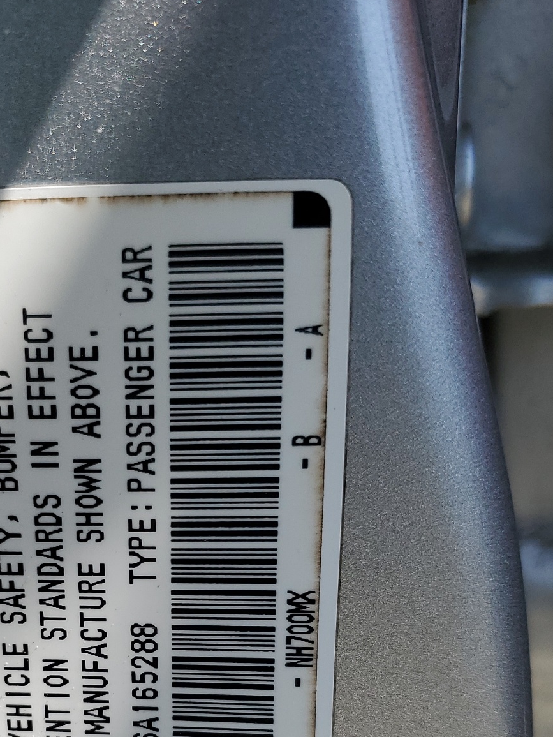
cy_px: 623
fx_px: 1022
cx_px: 100
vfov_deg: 37.7
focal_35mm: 48
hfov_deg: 29.5
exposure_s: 1/1429
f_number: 1.5
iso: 50
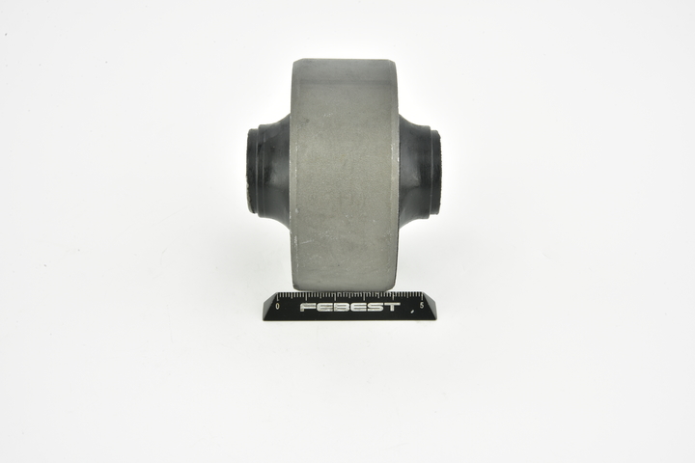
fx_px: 1158
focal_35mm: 60
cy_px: 232
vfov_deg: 22.6
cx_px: 348
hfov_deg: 33.4
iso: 64
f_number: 25
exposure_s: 1/2.5
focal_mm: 60
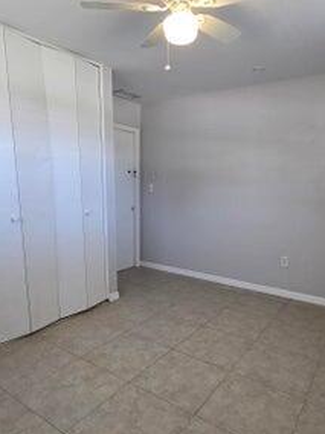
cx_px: 174
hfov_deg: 61.0
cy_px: 245
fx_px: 275
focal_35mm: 22
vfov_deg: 76.0
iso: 160
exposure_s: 1/60
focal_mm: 2.2
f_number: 2.2
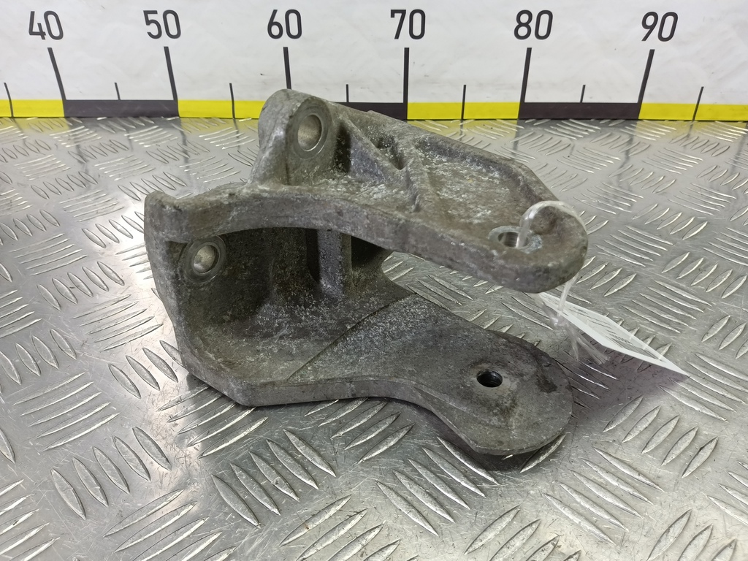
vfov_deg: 58.9
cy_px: 280
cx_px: 374
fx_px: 497
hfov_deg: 73.9
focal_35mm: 23
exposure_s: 1/50
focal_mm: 4.11
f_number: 1.6
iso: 145
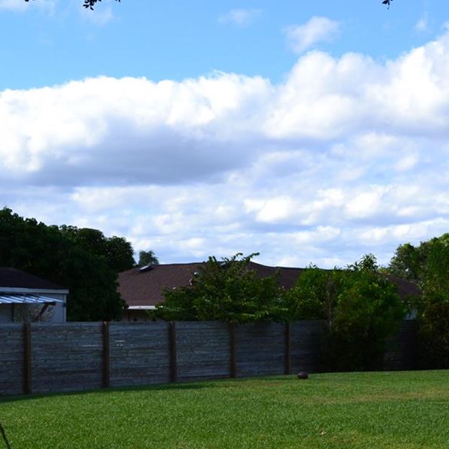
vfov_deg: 21.2
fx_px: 1189
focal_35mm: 81
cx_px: 348
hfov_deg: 21.2
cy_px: 349
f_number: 10
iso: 400
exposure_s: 1/320
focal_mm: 24
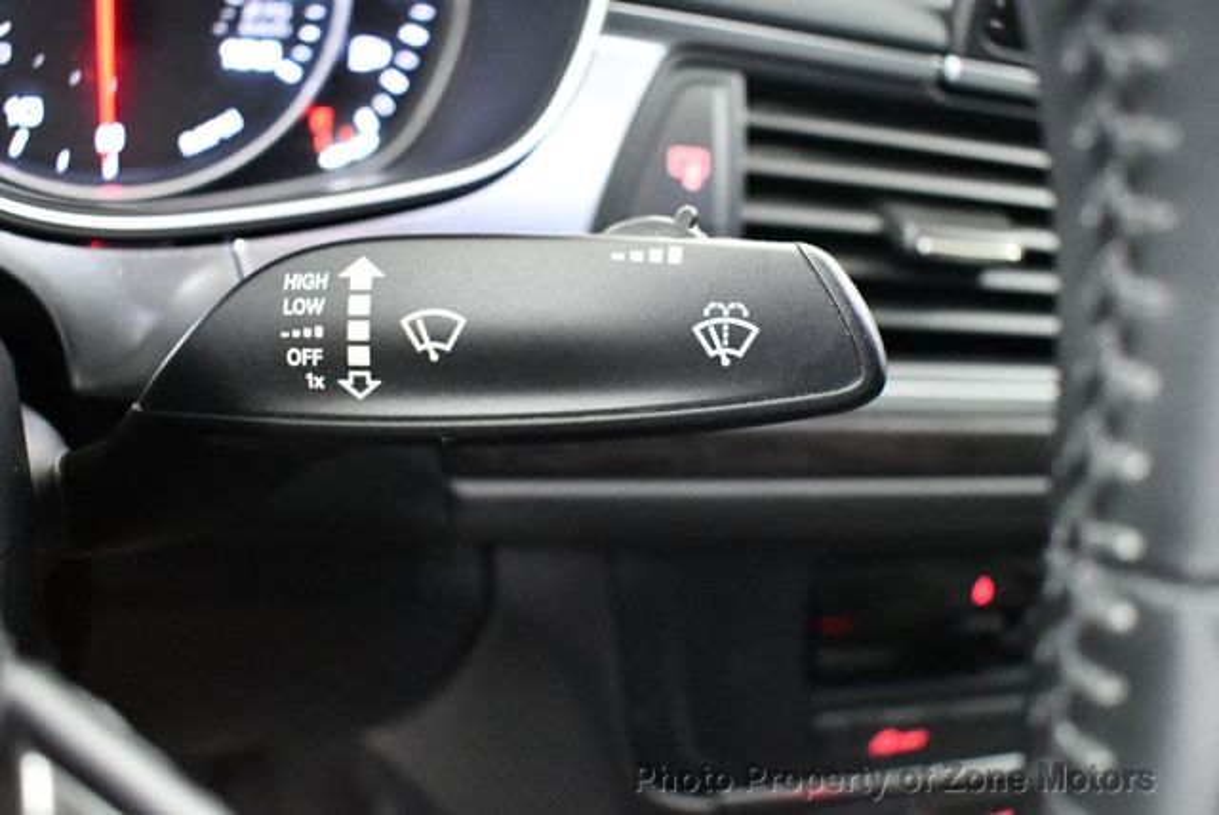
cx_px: 610
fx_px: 1220
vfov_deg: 36.9
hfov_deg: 53.1
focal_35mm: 36
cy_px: 408
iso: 9000
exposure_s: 1/60
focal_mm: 18
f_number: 3.5
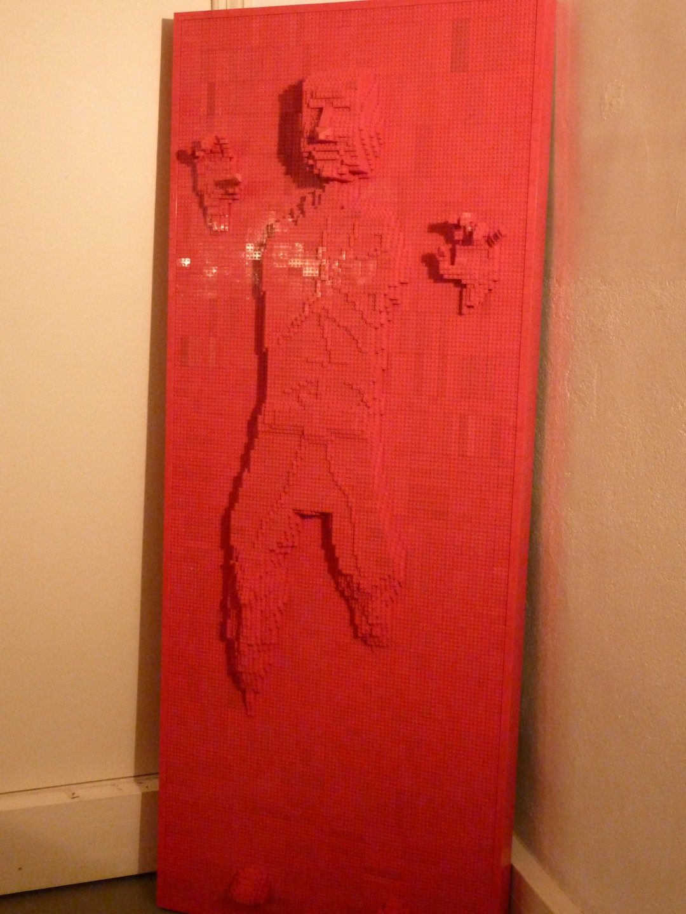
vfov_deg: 44.8
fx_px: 1110
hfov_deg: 34.3
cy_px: 457
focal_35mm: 42
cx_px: 343
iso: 800
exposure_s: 1/30
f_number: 3.7
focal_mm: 6.9
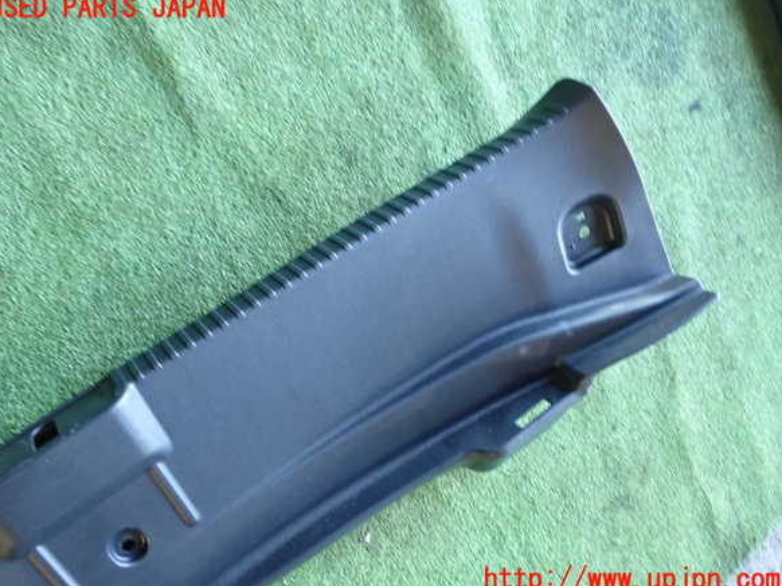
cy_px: 294
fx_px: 745
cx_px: 384
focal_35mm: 33
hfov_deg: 55.4
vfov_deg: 42.9
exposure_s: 1/30
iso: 250
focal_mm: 5.79
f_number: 2.4
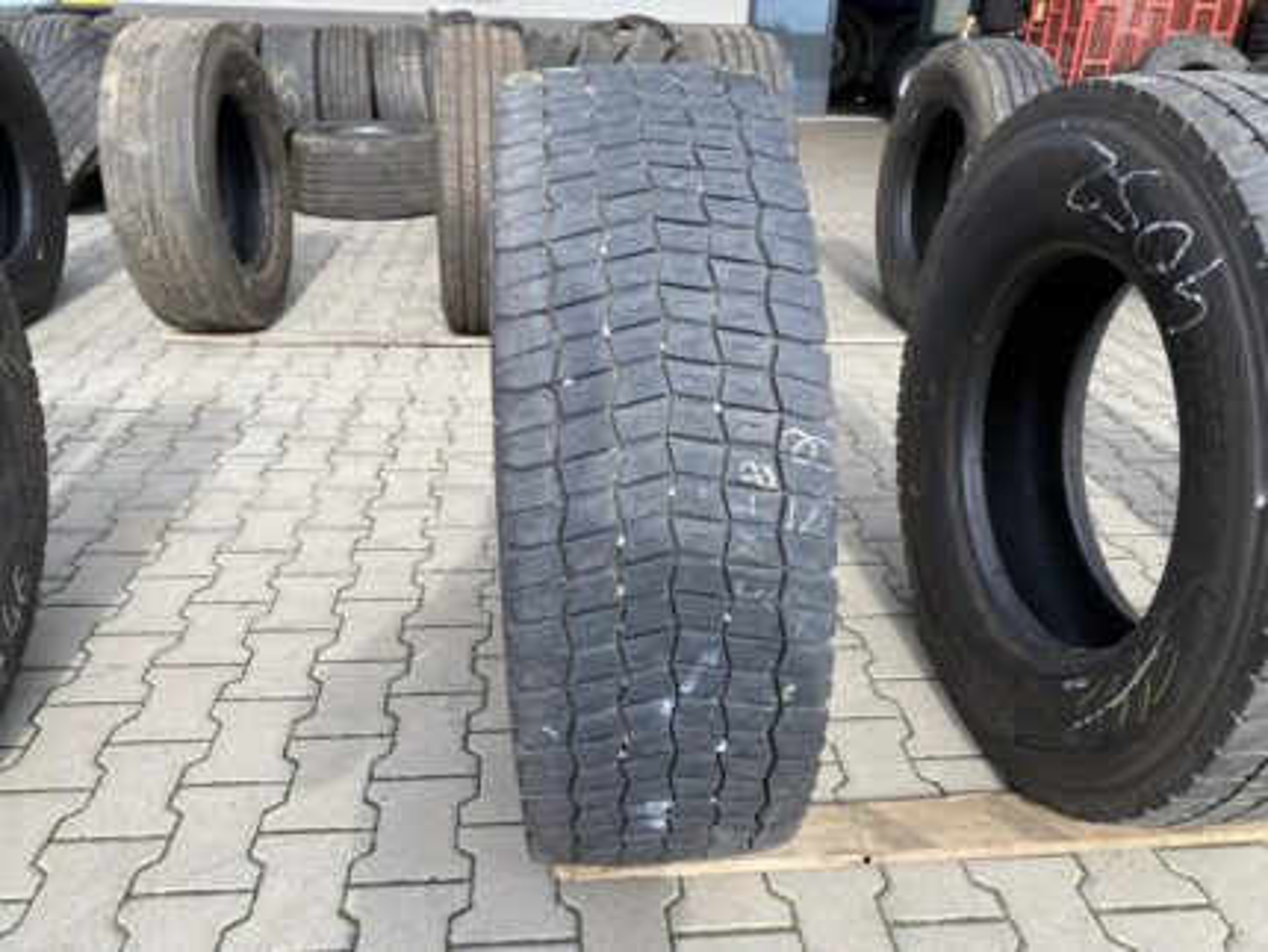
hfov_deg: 67.3
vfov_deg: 53.1
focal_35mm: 26
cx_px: 634
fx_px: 953
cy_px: 476
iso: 32
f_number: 1.8
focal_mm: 4.25
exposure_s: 1/724
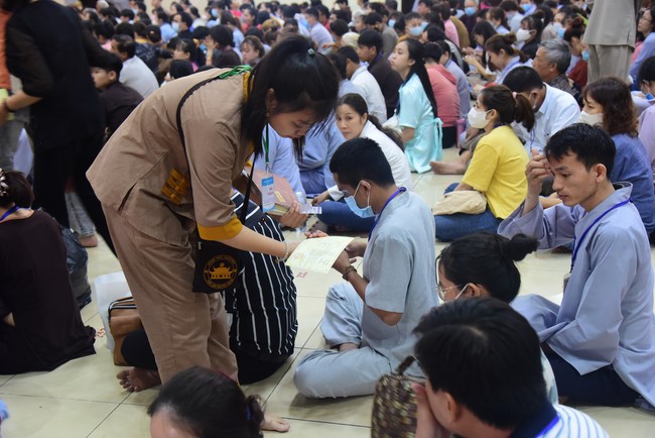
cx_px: 328
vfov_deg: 28.1
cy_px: 219
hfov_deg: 41.1
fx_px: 874
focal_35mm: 48
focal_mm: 48
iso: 2500
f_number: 5
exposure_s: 1/40
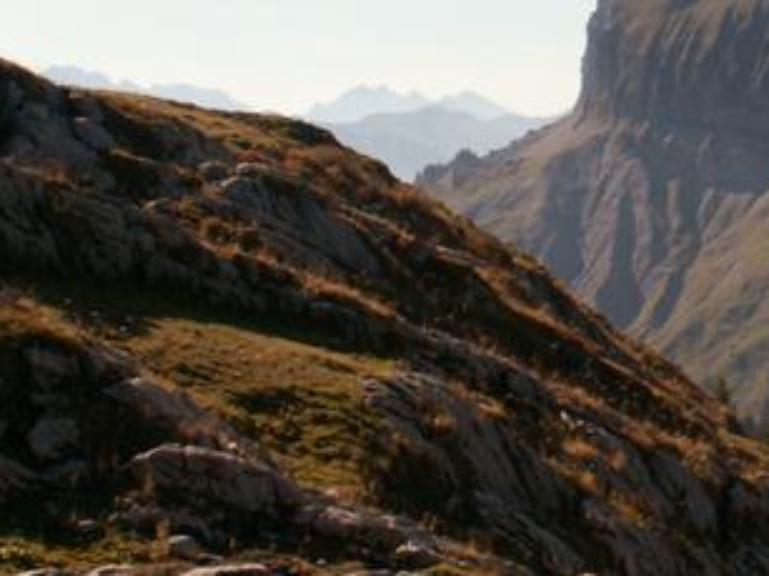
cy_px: -3
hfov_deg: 19.0
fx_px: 2221
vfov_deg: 14.5
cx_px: 797
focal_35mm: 100
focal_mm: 8.03
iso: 50
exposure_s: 1/160
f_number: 8
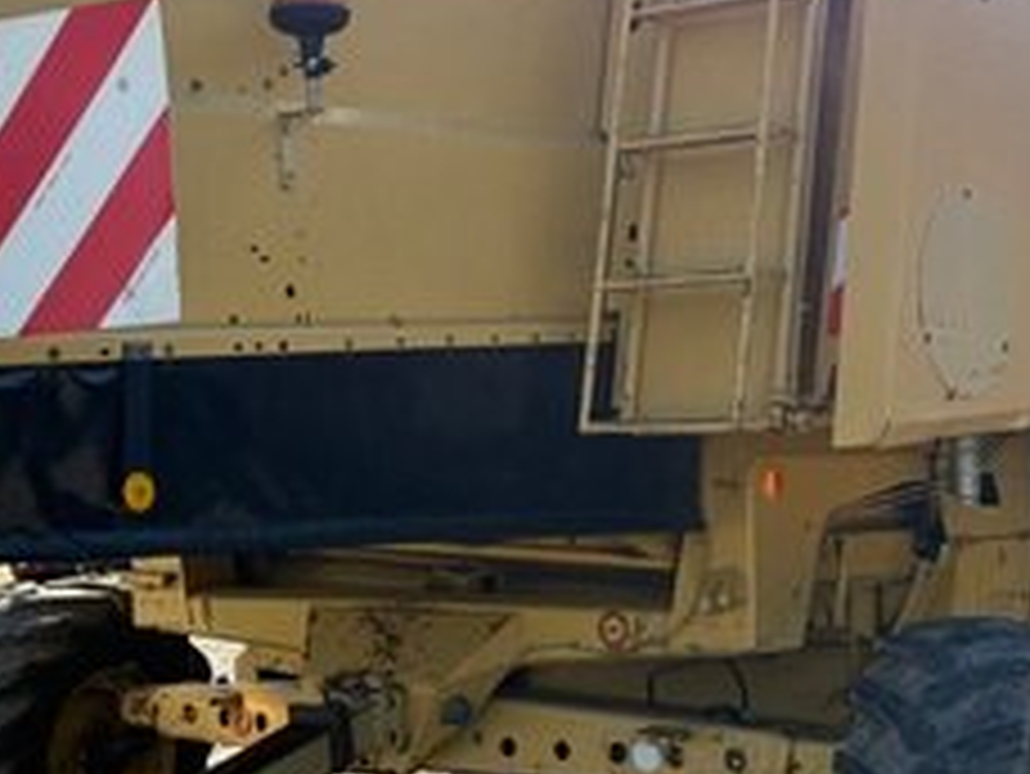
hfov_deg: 28.5
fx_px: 2024
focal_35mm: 68
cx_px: 562
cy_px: 382
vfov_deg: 21.6
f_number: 1.78
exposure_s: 1/3584
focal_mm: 6.76
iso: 100
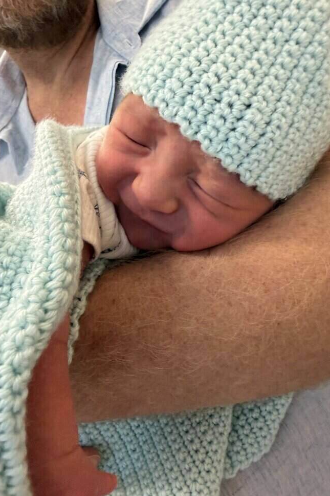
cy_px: 258
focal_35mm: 26
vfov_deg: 69.4
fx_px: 358
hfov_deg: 49.5
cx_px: 155
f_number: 2.2
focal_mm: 2.22
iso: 320
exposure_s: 1/50
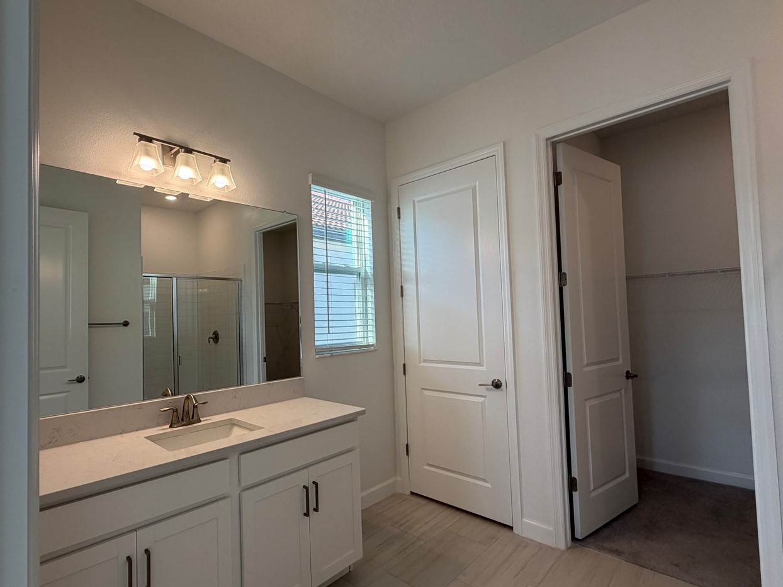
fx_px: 407
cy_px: 302
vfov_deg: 71.6
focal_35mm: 18
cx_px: 347
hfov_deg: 87.4
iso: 100
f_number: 2.2
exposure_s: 1/120
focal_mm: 2.22
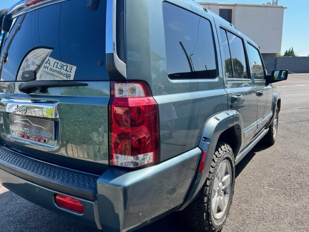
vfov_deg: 53.1
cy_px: 116
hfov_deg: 67.3
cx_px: 154
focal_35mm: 26
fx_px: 232
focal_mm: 5.7
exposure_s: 1/1395
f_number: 1.5
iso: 50
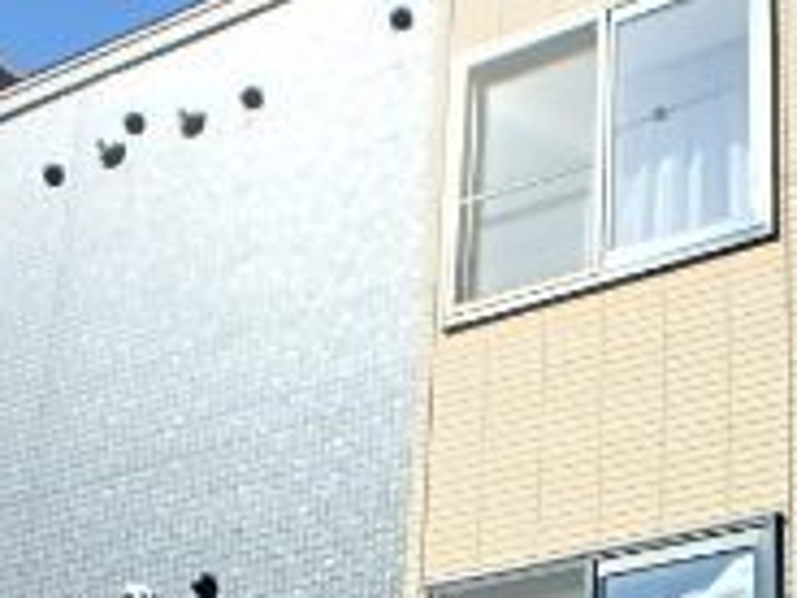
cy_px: 763
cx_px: 641
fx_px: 1681
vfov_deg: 18.8
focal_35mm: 73
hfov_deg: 26.2
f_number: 6
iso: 125
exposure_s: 1/400
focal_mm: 3.7
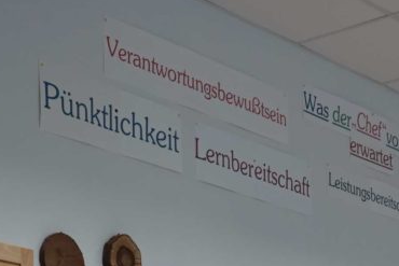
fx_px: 1342
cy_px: 551
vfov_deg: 10.3
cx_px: 314
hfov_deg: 16.8
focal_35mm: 121
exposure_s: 1/60
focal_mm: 28
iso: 500
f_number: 4
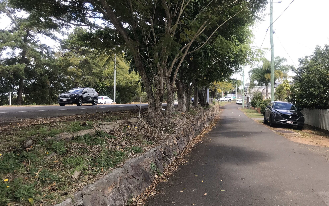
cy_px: 101
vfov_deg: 41.8
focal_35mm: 30
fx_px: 269
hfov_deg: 62.9
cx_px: 166
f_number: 1.8
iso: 20
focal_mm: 3.99
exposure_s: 1/517
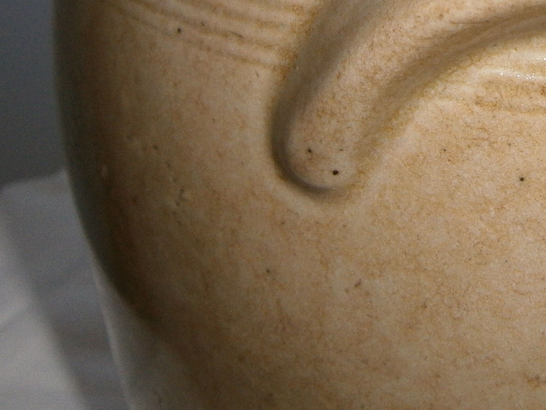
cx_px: 512
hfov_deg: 21.2
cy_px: -17
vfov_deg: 16.0
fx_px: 1419
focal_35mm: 90
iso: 125
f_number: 3.1
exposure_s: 1/40
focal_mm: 6.4
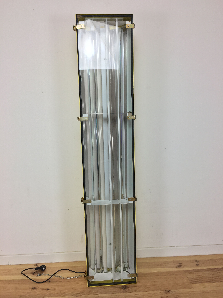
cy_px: 149
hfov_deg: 48.2
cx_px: 112
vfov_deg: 61.7
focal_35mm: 29
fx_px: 249
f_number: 2.2
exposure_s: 1/33
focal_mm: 4.15
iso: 25
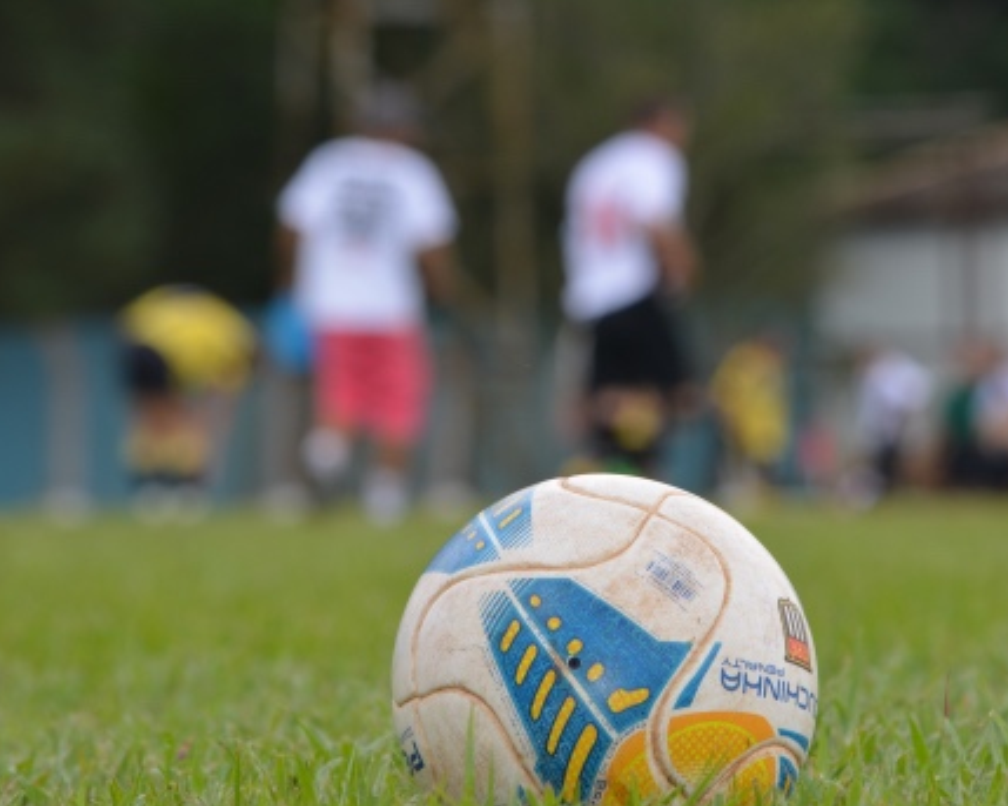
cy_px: 404
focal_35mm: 341
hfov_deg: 5.7
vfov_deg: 4.5
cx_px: 564
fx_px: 10171
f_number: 9
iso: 400
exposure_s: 1/200
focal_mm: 200
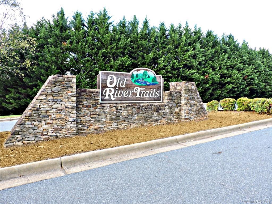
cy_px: 102
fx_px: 189
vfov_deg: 56.8
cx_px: 136
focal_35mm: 24
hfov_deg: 71.6
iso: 100
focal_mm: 4.3
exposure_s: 1/60
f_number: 3
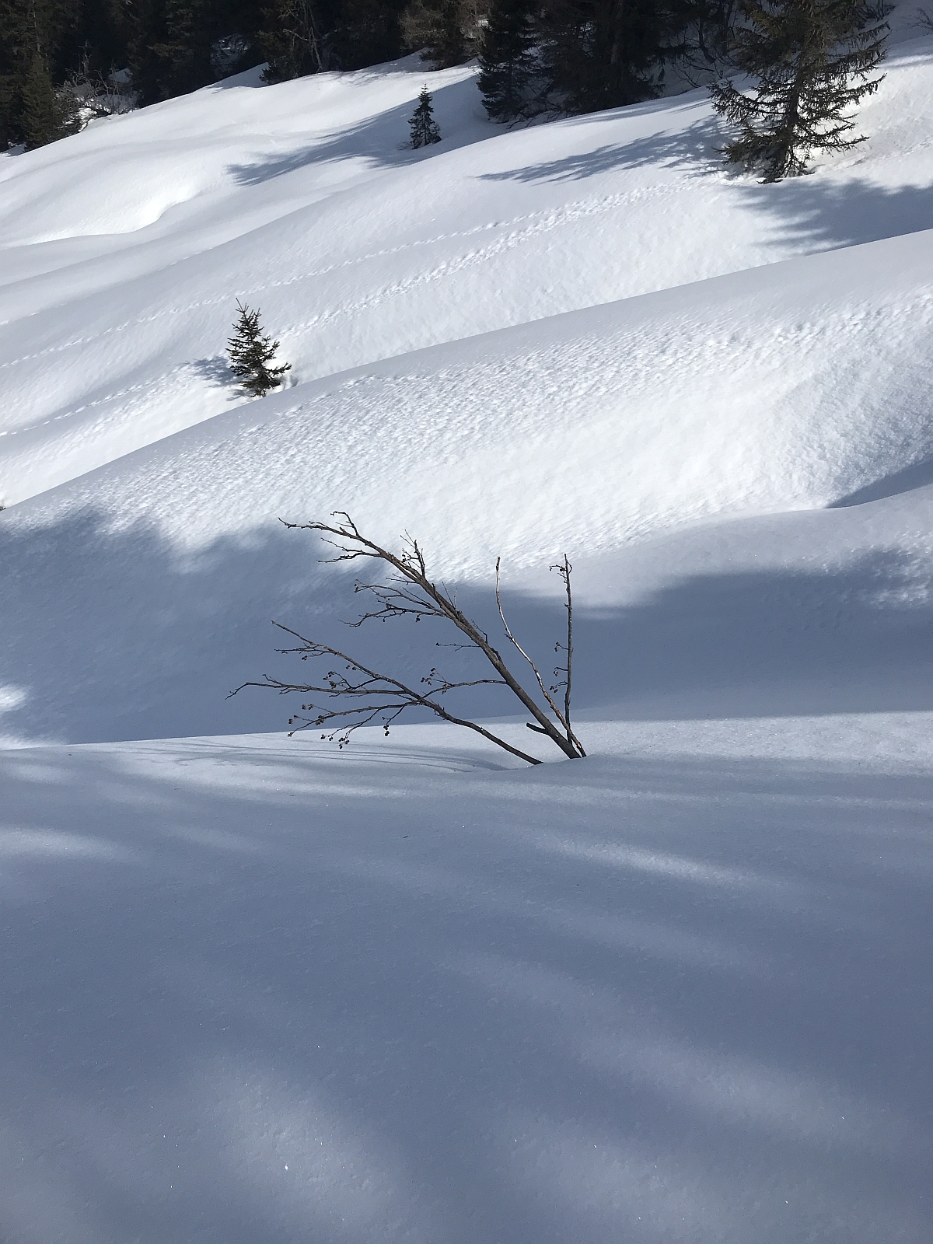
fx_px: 1006
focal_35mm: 28
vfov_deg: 63.4
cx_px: 466
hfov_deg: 49.7
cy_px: 622
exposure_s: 1/8000
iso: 20
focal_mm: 3.99
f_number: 1.8
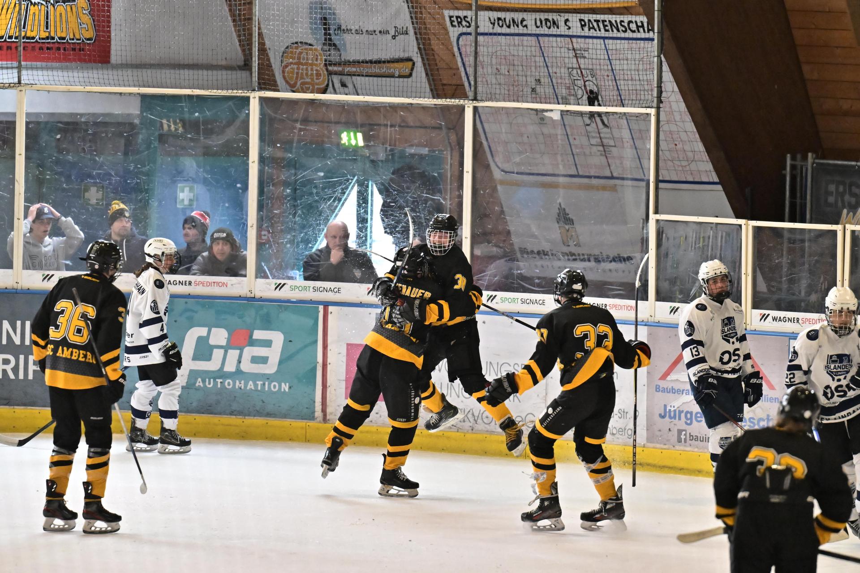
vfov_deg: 4.6
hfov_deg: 6.9
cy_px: 286
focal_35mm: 300
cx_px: 430
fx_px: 7164
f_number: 2.8
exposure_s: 1/1000
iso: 3200
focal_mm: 200
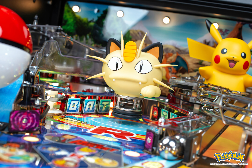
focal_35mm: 50
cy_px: 84
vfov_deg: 27.0
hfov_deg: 39.6
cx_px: 126
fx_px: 350
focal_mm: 50
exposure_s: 1/80
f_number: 6.3
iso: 320
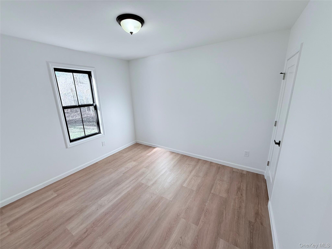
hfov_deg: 102.1
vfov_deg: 85.7
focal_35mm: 14
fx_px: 134
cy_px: 124
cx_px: 166
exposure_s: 1/179
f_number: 2.2
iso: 64
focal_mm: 2.22
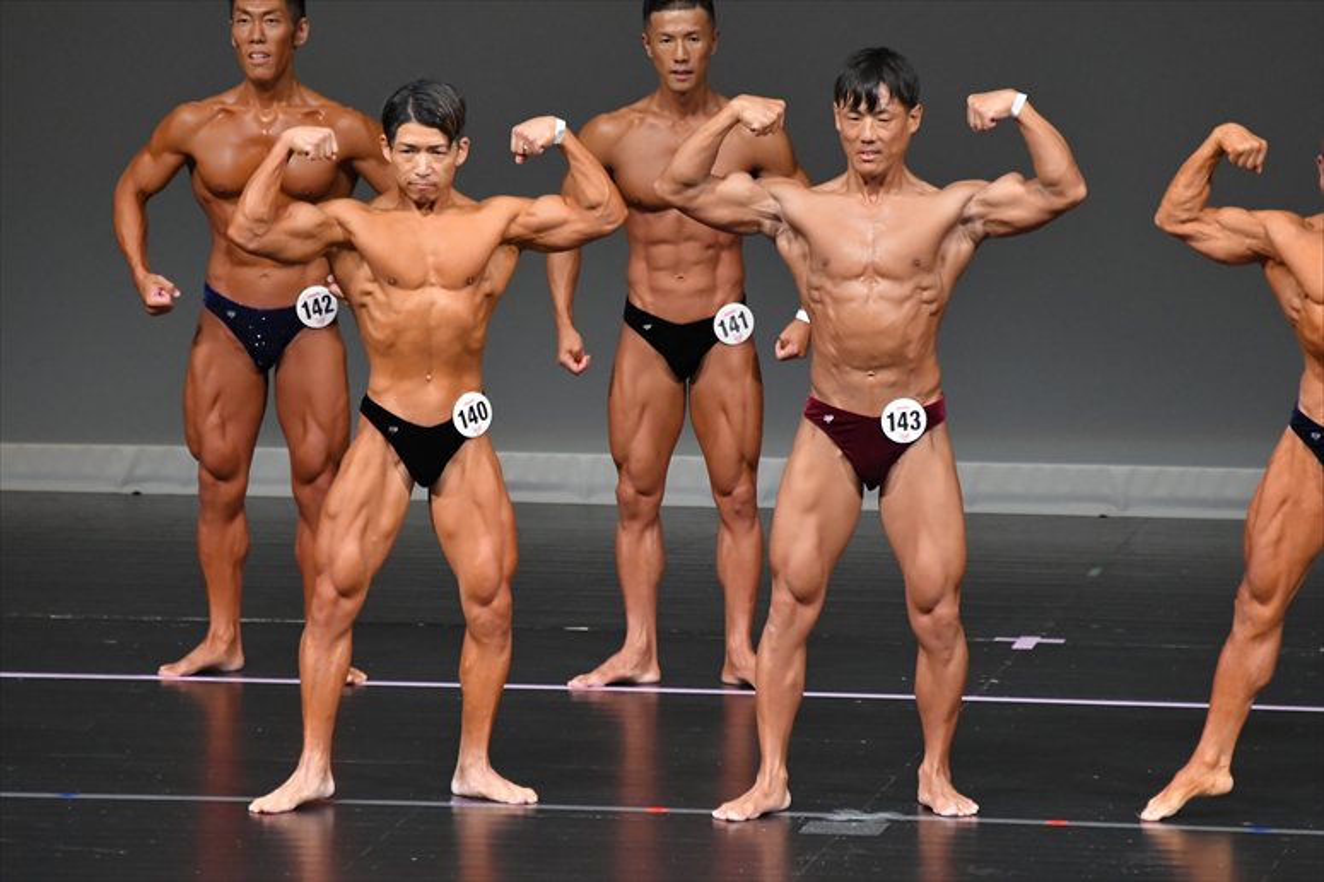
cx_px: 662
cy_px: 441
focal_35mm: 375
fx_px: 13785
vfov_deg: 3.7
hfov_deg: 5.5
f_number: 5.6
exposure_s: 1/400
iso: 4000
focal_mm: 250
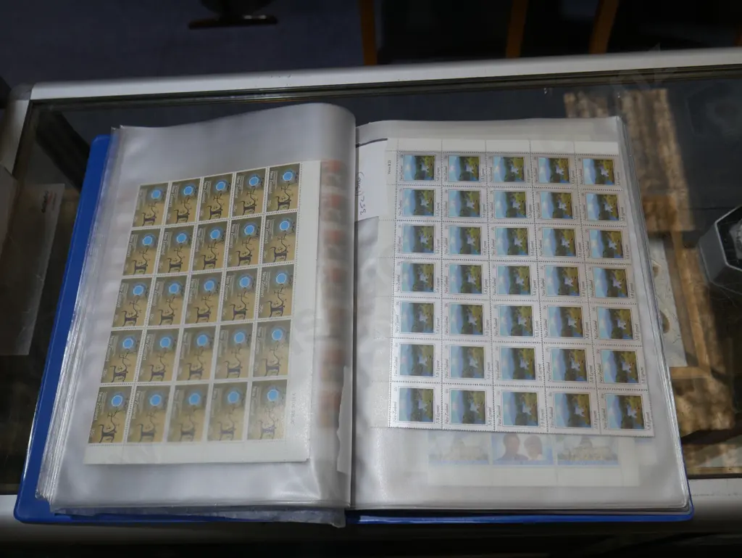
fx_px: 686
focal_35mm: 32
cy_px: 279
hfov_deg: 56.8
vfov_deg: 44.2
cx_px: 371
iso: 200
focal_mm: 16
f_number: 5
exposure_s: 1/160
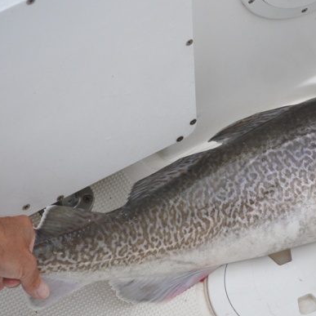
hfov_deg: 12.0
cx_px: 229
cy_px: 160
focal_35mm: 145
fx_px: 1496
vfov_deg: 12.1
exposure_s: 1/1000
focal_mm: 55
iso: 400
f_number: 4
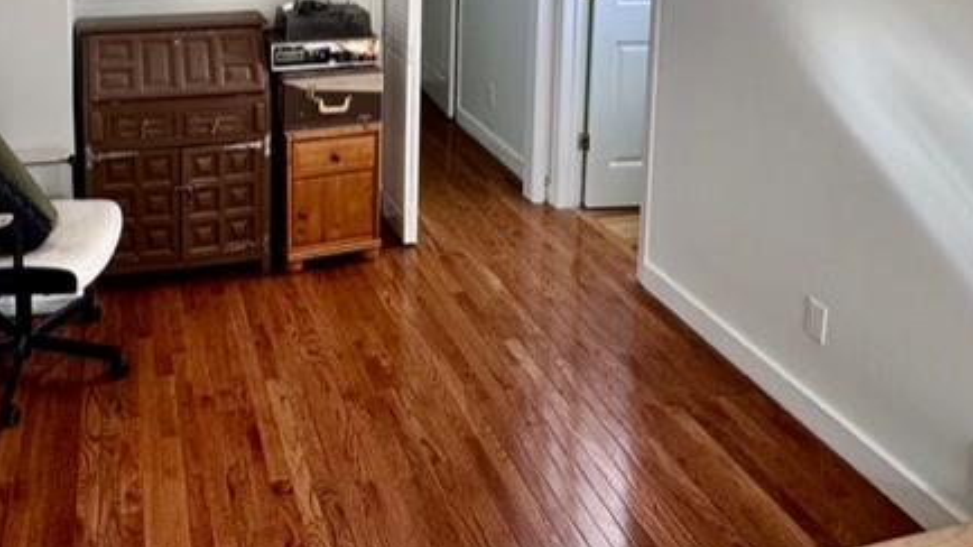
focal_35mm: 36
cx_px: 354
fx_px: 929
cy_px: -48
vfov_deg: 29.7
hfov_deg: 54.6
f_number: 2.2
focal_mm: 2.22
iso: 125
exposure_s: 1/99
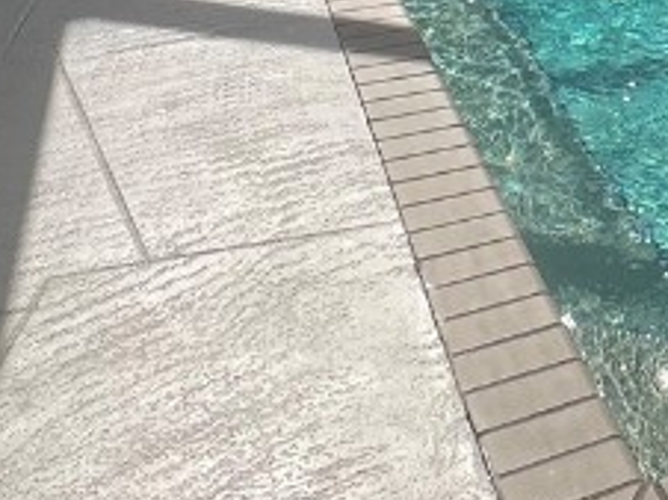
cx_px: 857
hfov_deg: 27.6
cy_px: -385
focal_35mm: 59
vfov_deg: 19.2
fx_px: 1137
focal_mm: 1.57
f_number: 1.8
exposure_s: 1/552
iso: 32
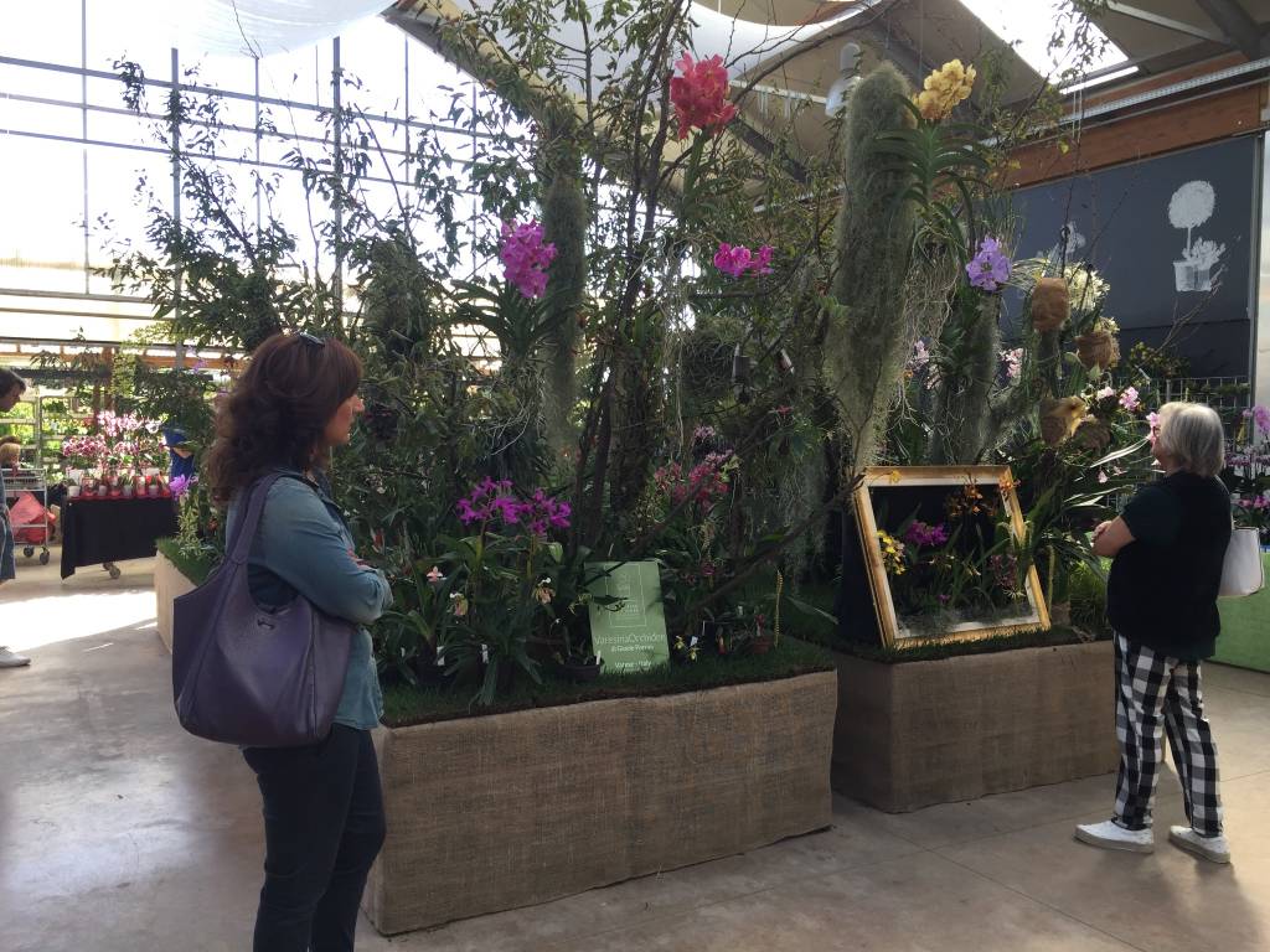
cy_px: 476
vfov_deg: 48.2
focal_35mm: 29
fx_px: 1064
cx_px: 635
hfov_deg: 61.7
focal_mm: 4.15
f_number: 2.2
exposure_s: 1/146
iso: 32
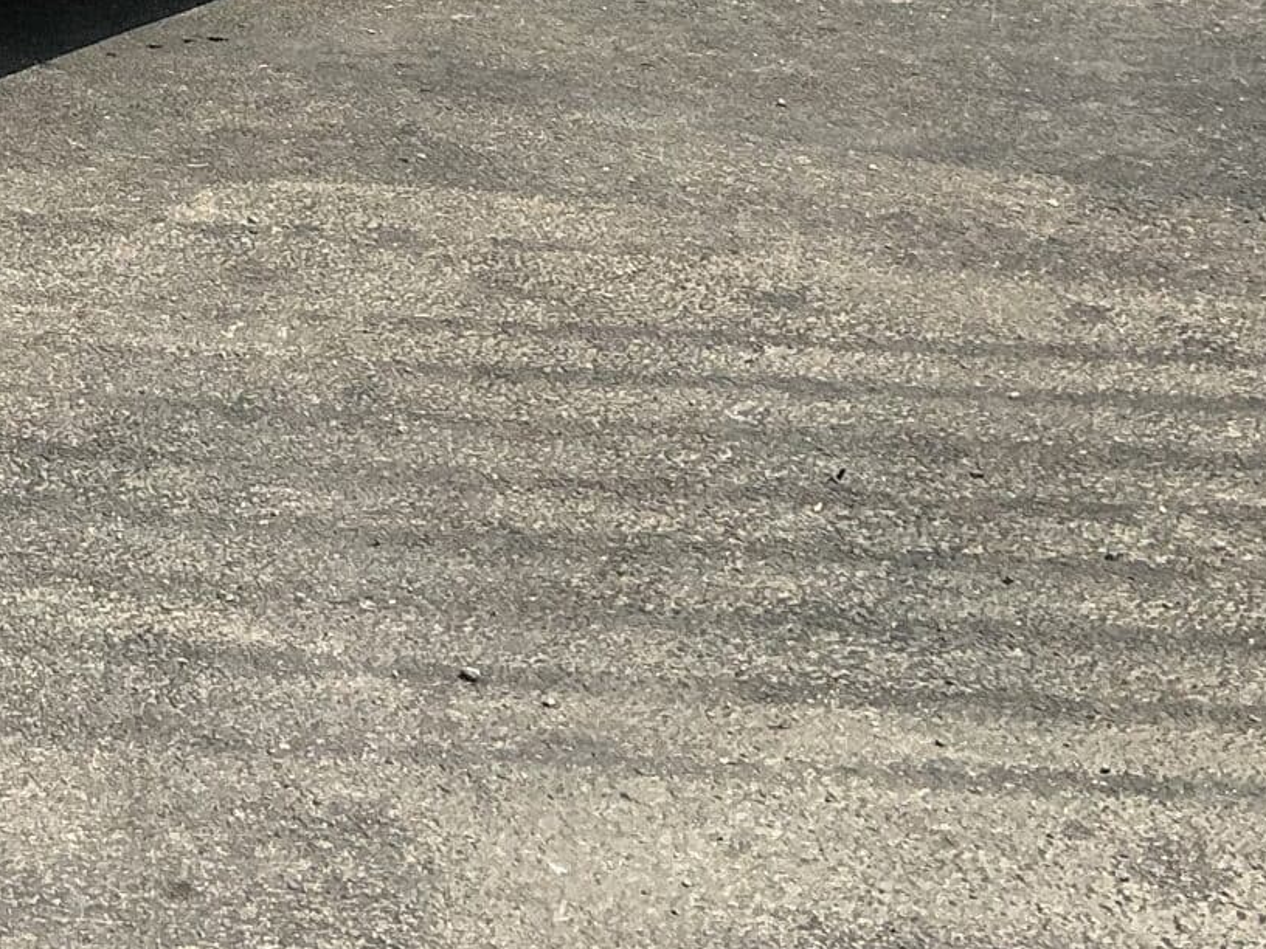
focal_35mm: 91
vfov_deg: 15.2
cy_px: -426
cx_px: -278
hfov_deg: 20.1
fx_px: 3328
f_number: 1.8
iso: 25
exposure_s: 1/2427
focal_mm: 3
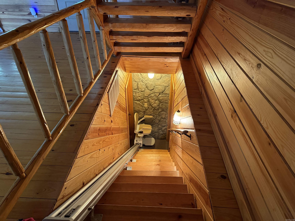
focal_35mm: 24
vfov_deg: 56.8
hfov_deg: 71.6
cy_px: 110
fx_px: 205
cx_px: 148
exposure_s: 1/40
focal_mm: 6.76
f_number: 1.78
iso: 640
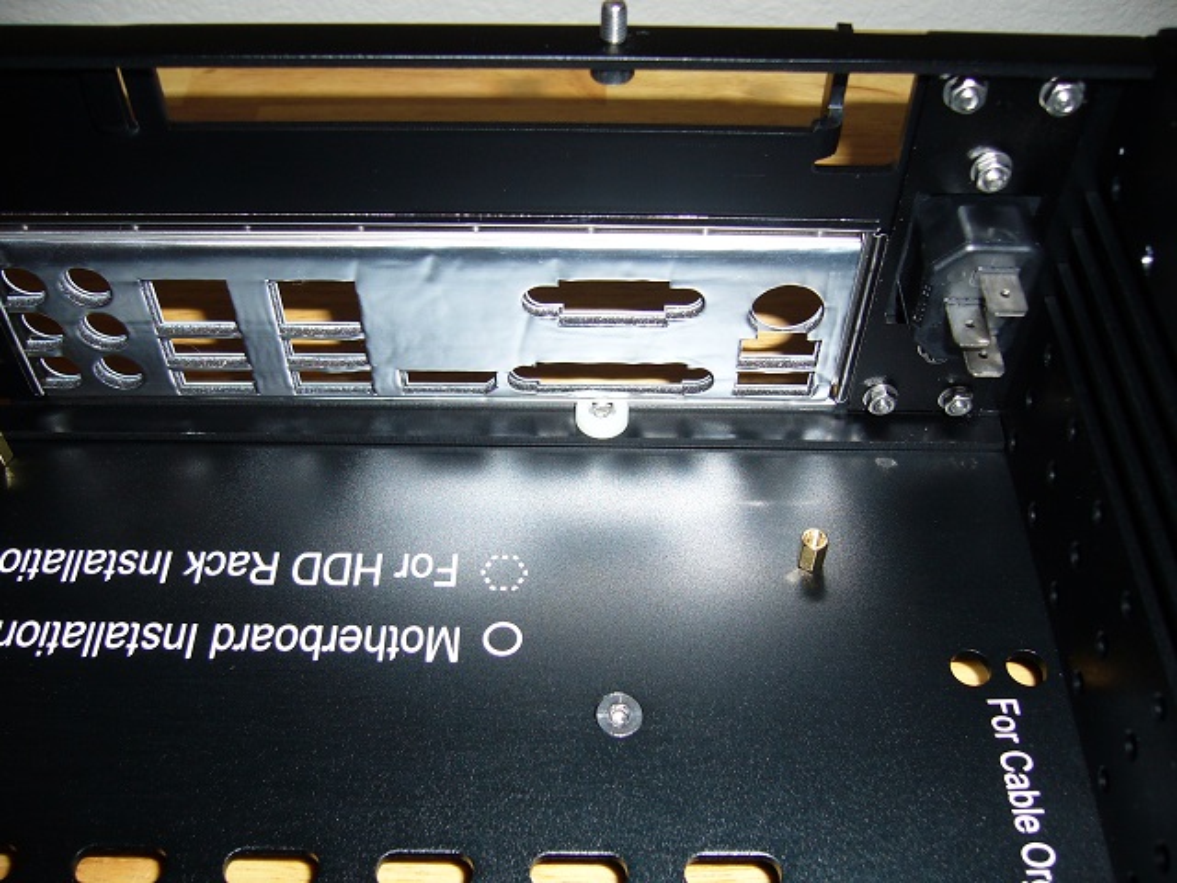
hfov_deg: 52.6
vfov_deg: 40.7
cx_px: 588
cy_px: 442
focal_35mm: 35
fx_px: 1190
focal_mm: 5.8
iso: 80
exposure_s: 1/30
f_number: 2.8
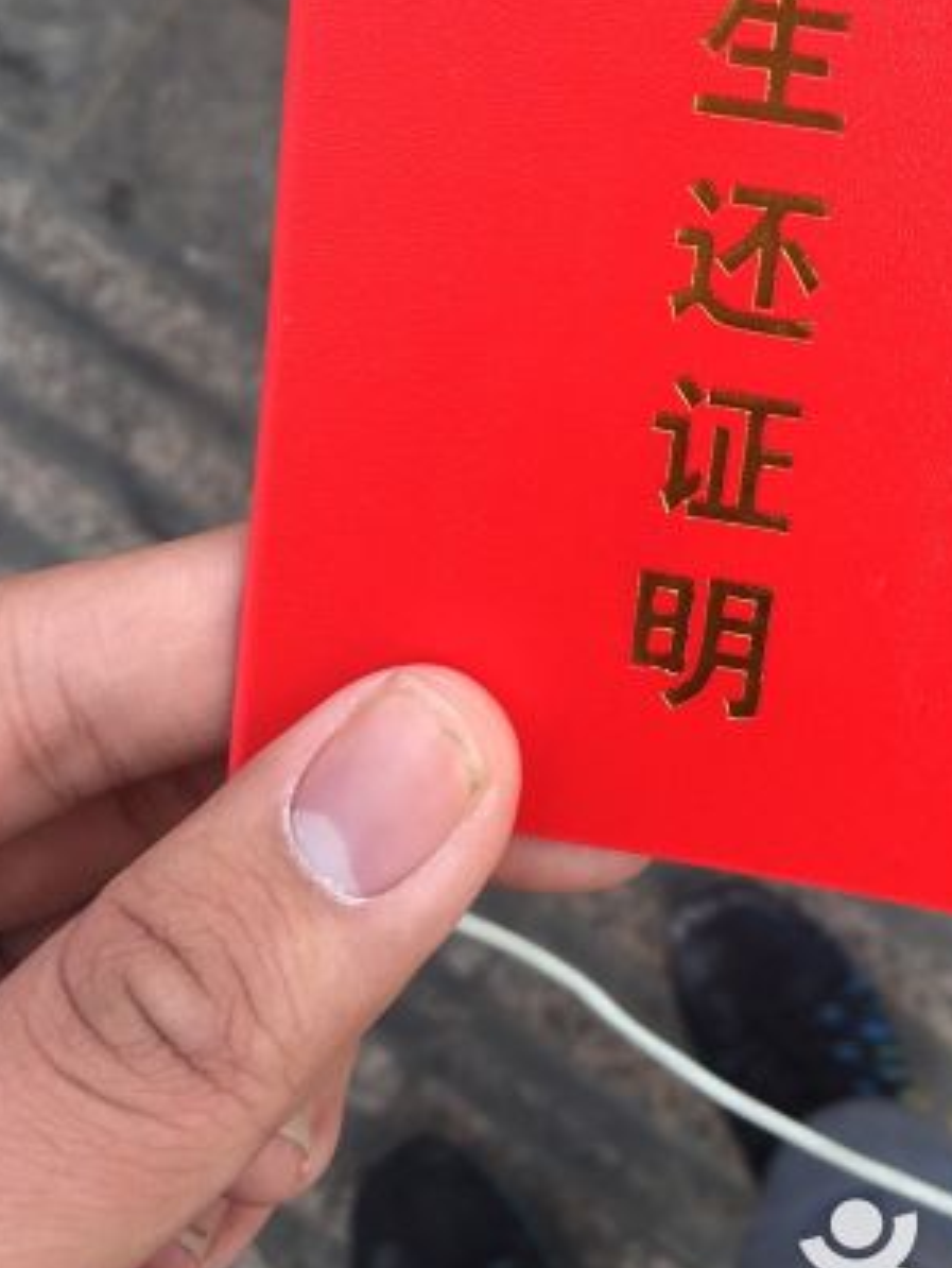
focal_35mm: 51
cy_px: 325
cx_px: 763
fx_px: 1868
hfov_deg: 28.0
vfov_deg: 36.6
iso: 32
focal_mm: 4.15
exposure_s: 1/196
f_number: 2.2
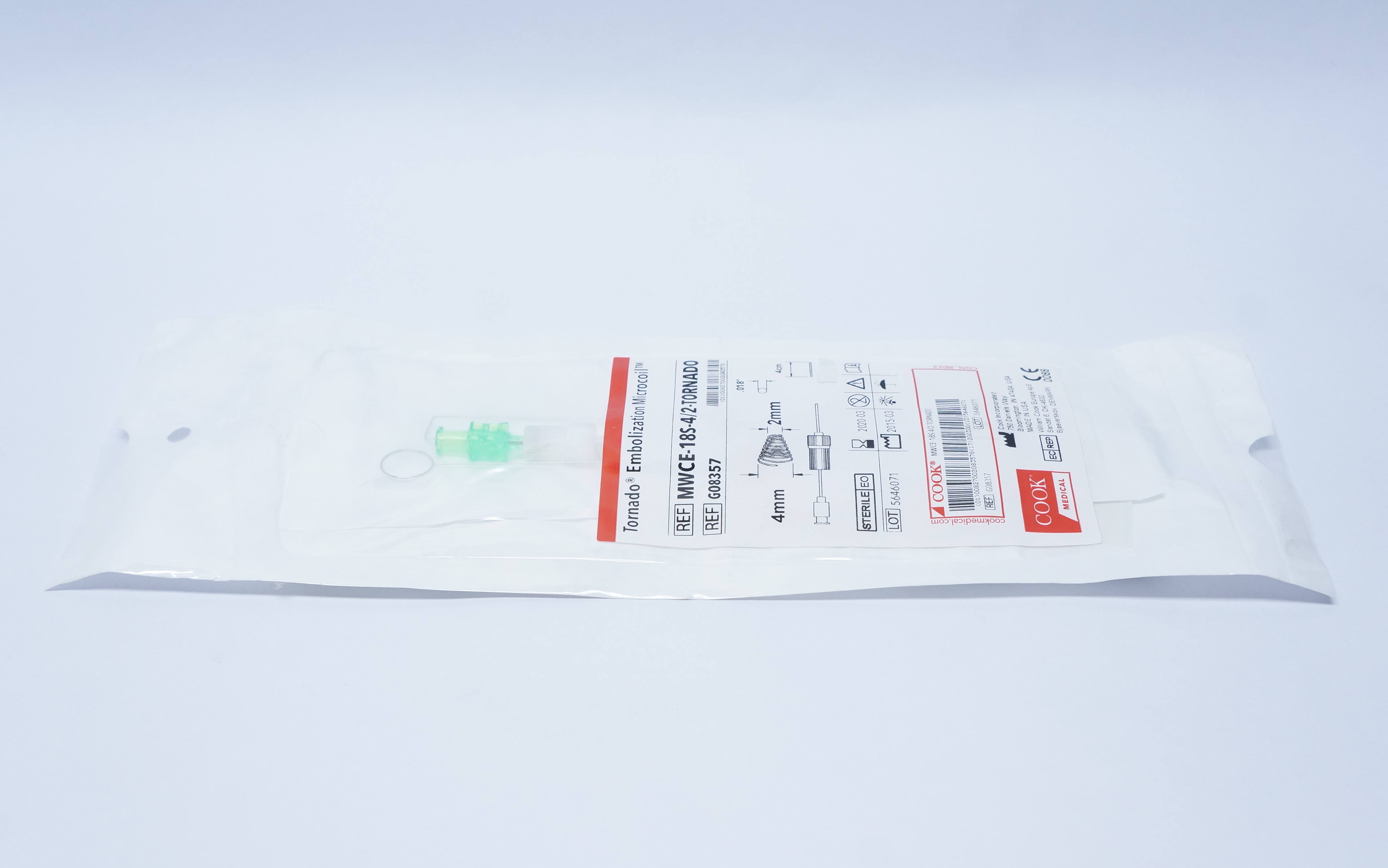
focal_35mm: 40
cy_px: 461
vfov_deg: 32.0
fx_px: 1513
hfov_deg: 49.3
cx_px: 691
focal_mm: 26
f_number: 6.3
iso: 800
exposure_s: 1/60
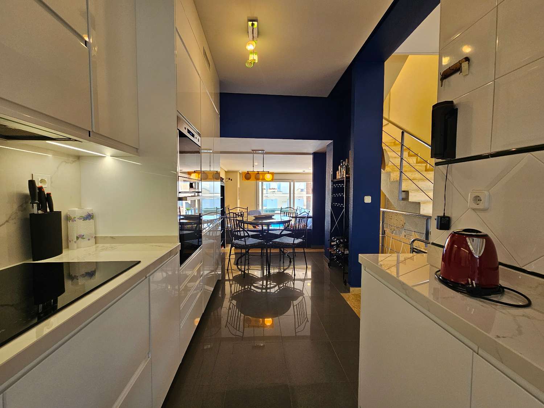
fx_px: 204
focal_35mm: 13
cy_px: 204
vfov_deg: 89.9
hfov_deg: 106.2
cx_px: 272
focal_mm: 2.2
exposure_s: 1/50
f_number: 2.2
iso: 80
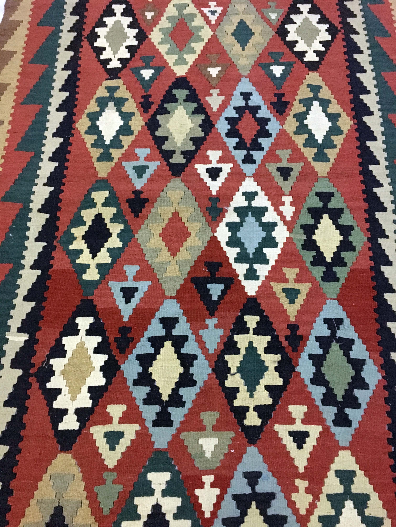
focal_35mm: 29
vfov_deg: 61.7
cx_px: 198
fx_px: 442
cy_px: 264
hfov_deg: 48.2
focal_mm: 4.15
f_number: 2.2
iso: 320
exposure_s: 1/17
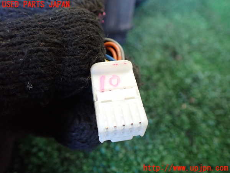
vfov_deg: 46.8
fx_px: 199
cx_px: 115
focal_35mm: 30
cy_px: 86
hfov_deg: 60.0
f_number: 2.3
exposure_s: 1/50
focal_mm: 5.4
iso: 800
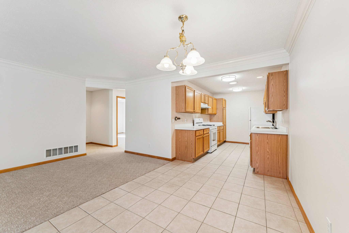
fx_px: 136
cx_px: 174
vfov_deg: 81.2
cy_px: 116
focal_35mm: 14
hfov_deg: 104.3
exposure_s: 1/25
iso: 200
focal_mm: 14
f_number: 5.6
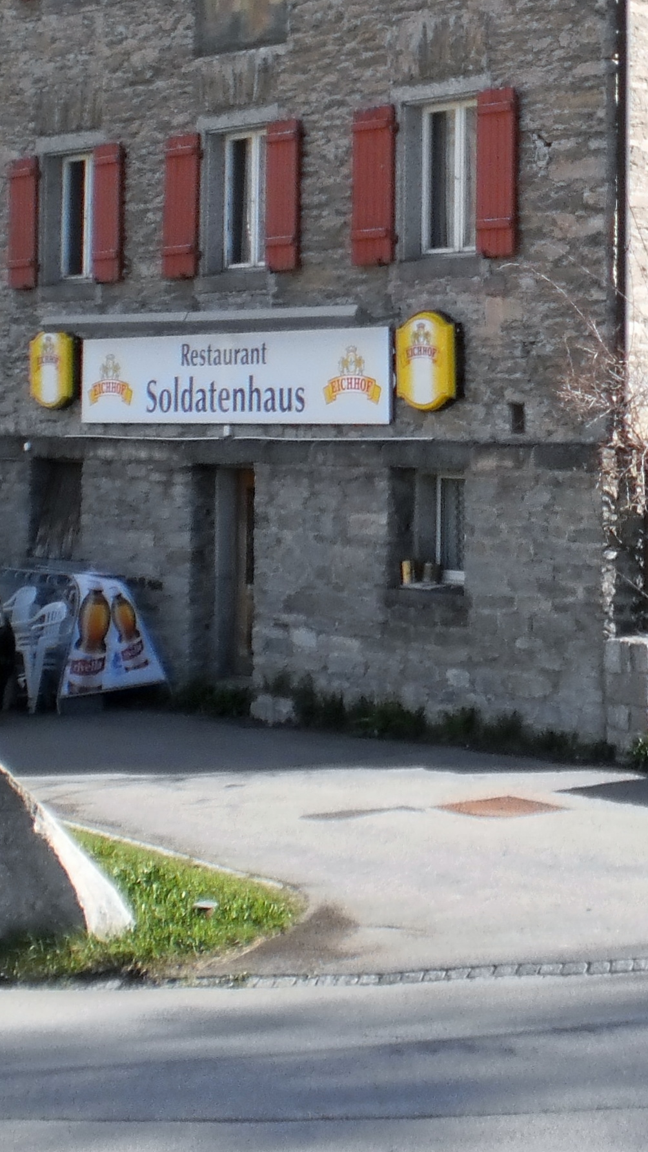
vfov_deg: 24.0
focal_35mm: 87
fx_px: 2658
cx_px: 530
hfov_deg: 13.8
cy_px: 199
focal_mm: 6.3
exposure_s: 1/640
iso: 100
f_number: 3.1
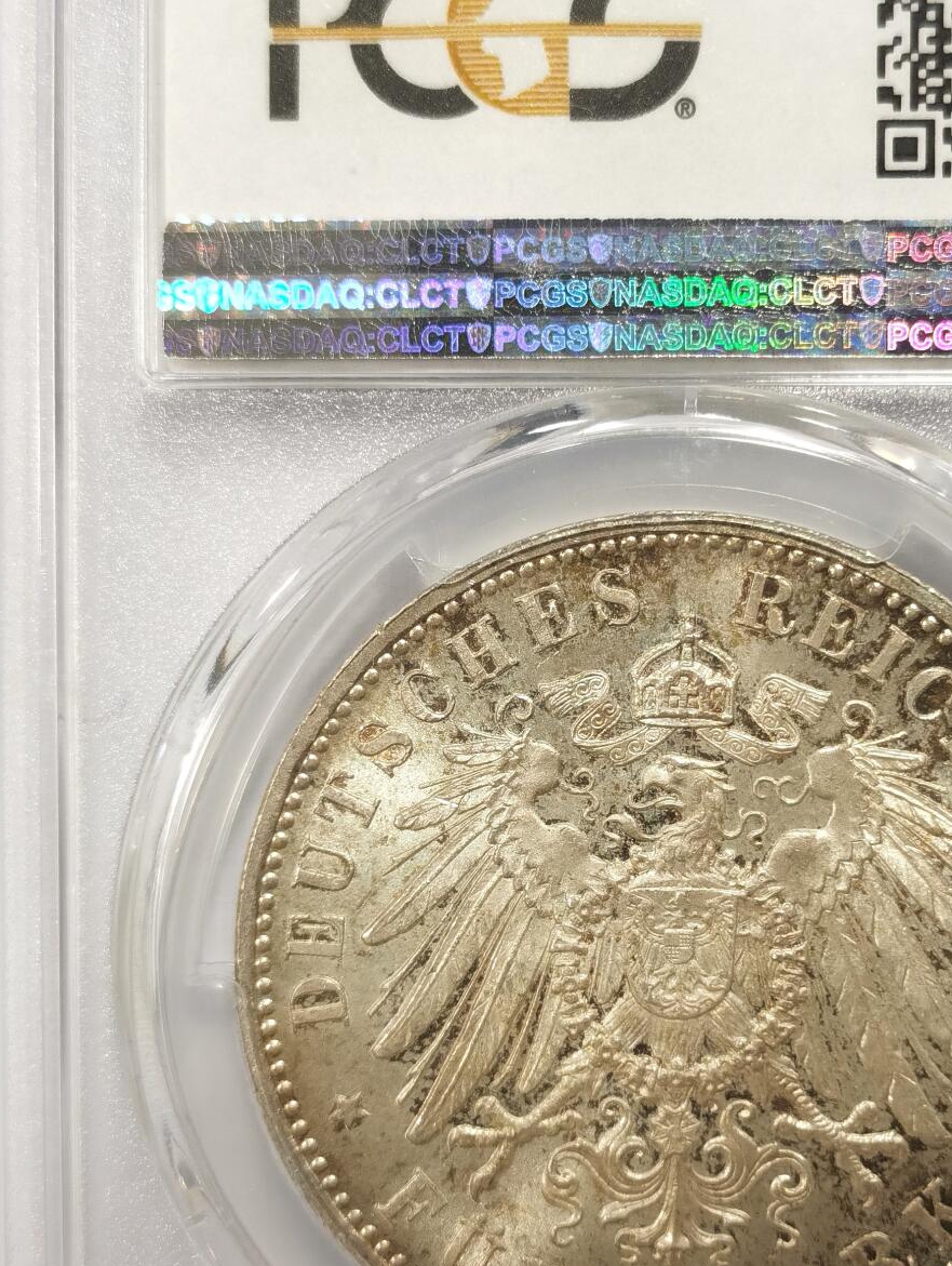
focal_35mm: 83
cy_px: 678
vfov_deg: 23.5
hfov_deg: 17.7
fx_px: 3037
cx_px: 687
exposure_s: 1/100
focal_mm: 5.56
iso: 125
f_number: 16
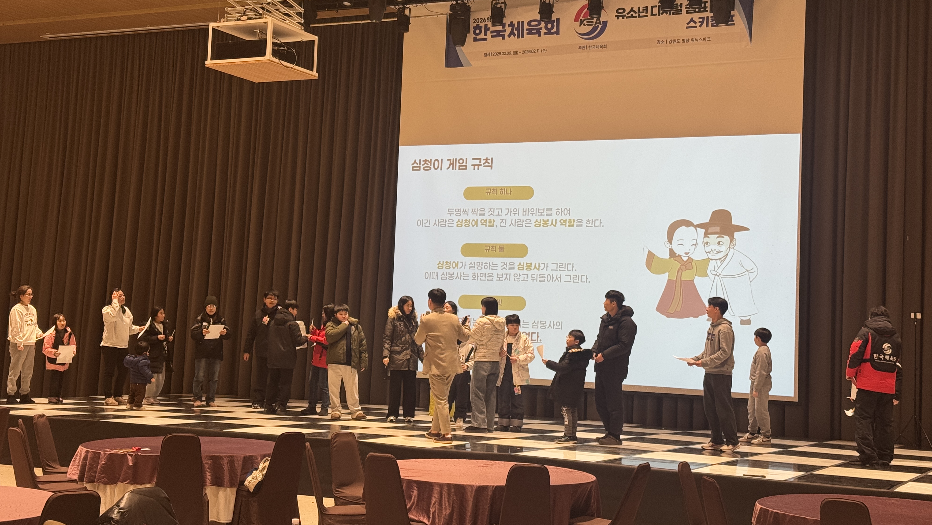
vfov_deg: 22.6
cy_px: 219
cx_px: 472
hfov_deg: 39.2
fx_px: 1310
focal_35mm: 53
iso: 100
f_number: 1.78
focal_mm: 6.76
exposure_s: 1/60
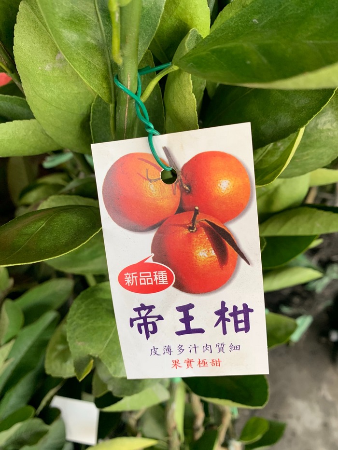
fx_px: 338
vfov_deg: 67.3
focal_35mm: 26
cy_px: 225
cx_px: 169
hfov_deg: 53.1
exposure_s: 1/94
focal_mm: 4.25
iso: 100
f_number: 1.8
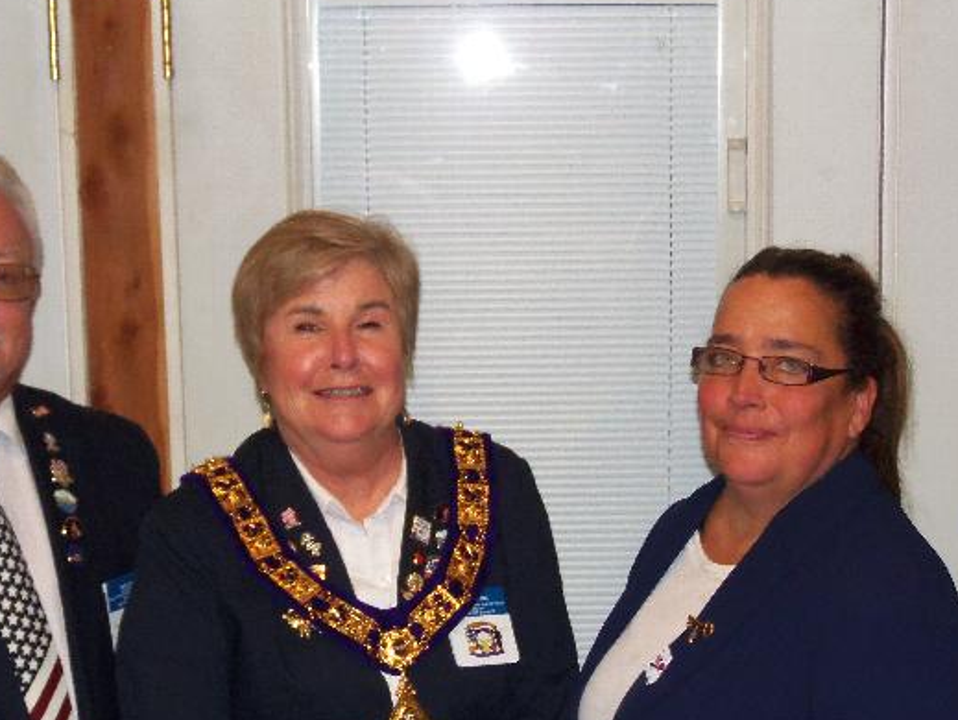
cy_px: 487
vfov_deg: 19.1
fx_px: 2132
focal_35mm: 77
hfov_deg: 25.3
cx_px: 515
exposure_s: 1/20
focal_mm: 7.2
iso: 200
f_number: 3.6
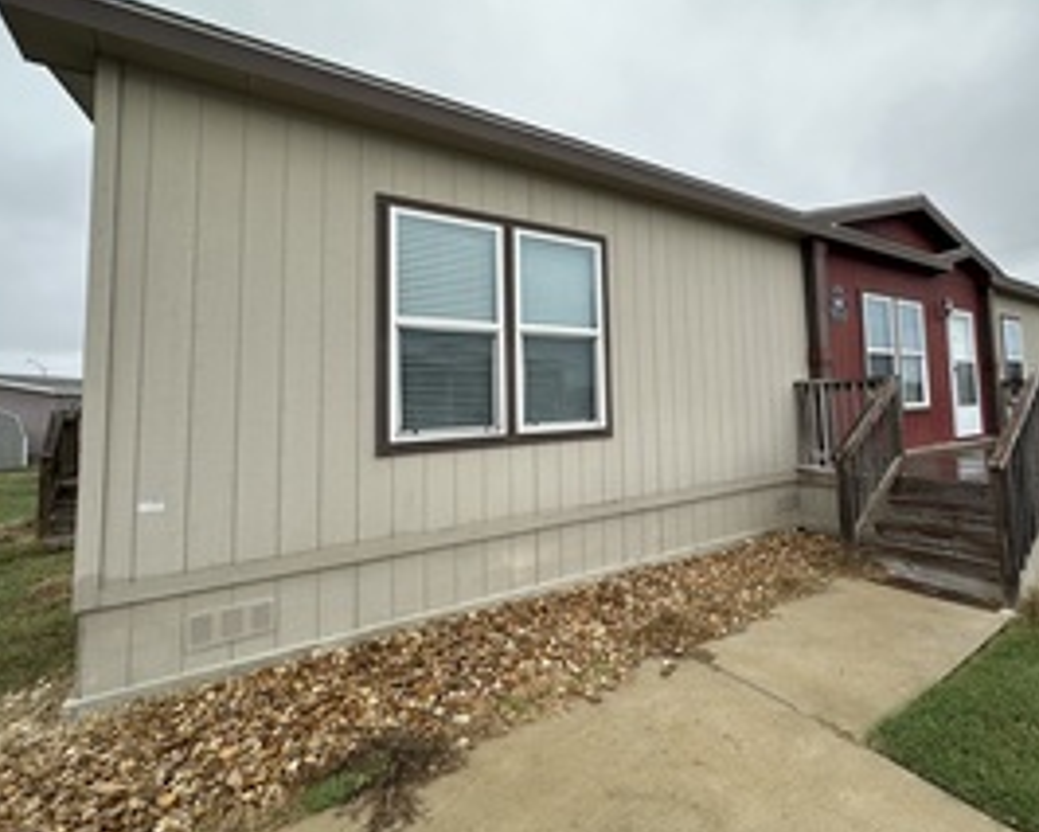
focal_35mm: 18
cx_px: 641
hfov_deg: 84.9
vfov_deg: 73.5
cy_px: 361
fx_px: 554
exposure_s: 1/548
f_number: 2.2
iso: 40
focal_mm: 2.22
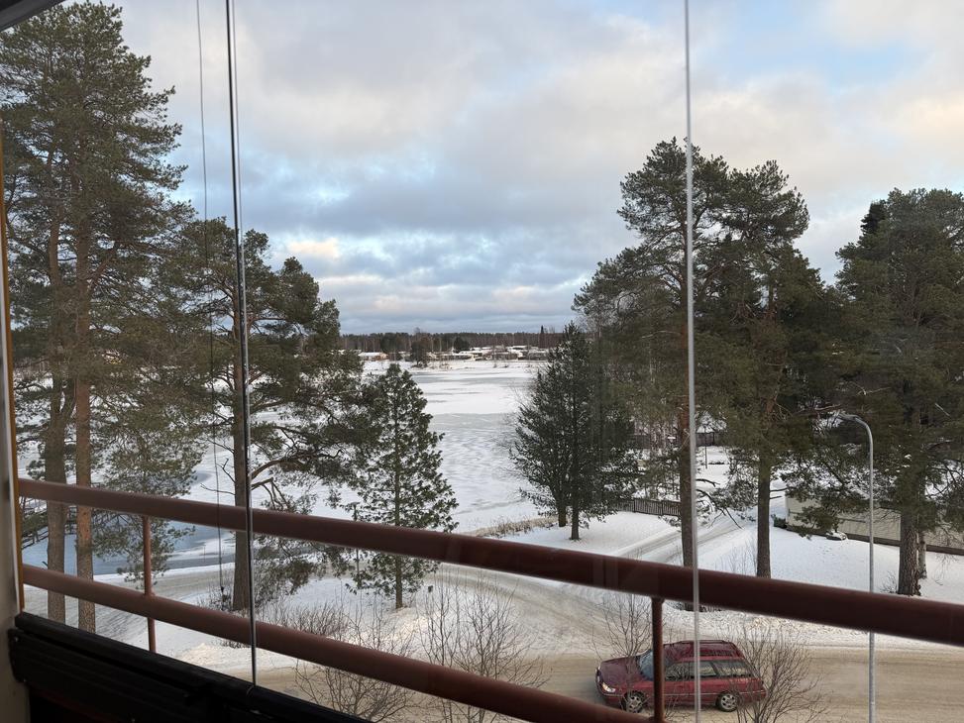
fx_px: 668
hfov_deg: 71.6
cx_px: 482
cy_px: 362
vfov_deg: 56.8
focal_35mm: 24
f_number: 1.78
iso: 80
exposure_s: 1/677
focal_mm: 6.76
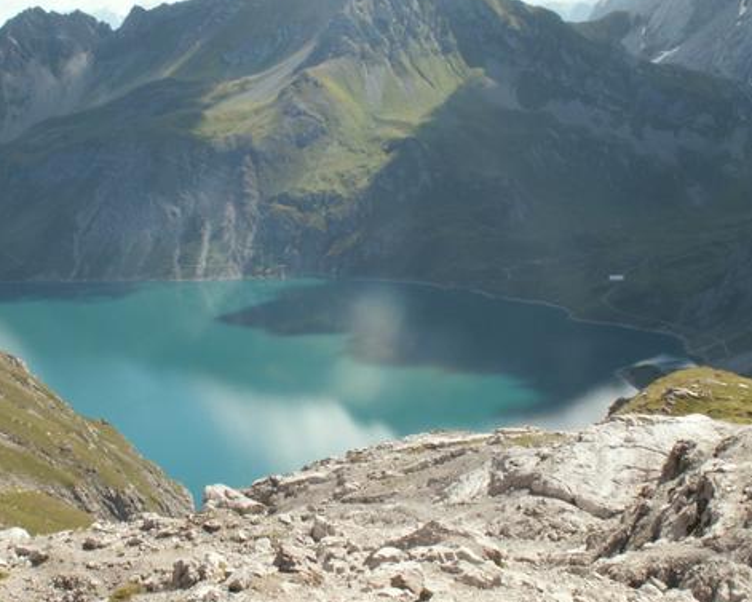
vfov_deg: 23.5
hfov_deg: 29.1
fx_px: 1447
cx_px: 329
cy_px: 281
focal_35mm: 65
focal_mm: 8.07
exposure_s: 1/100
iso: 50
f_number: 8
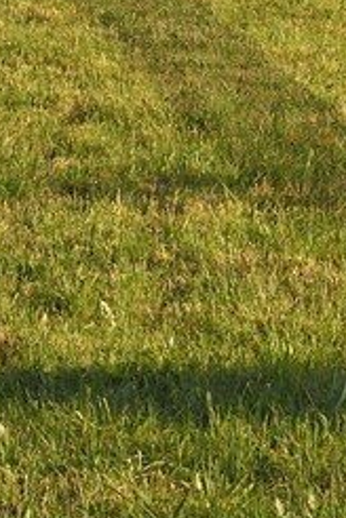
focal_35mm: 260
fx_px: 3748
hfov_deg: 5.2
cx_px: 751
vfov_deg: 7.6
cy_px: -545
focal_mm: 40
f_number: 14
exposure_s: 1/200
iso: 400
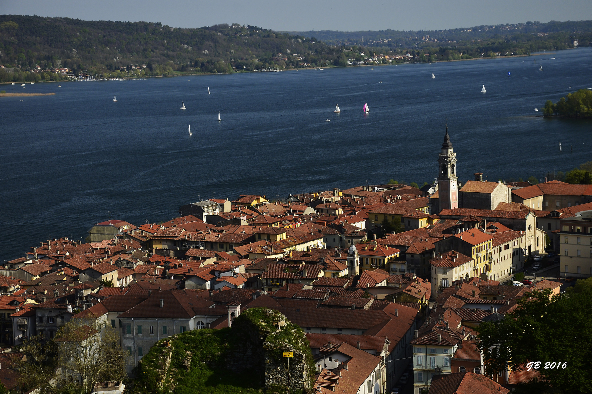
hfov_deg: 25.7
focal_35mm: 79
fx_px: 1299
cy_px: 198
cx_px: 300
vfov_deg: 17.3
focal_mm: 52
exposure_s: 1/640
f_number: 6.3
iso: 250
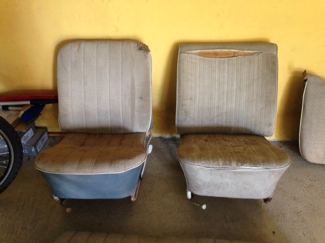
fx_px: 310
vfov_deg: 42.9
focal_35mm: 33
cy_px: 122
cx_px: 162
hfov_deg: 55.4
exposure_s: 1/20
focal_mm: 4.12
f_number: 2.4
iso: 320
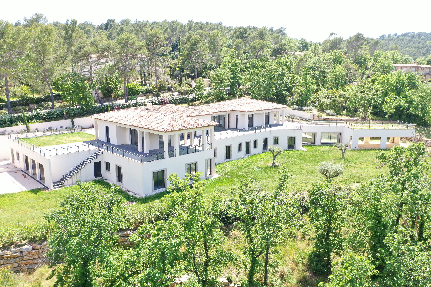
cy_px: 144
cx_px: 216
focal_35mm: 28
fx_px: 335
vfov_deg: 46.4
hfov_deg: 65.5
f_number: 4.5
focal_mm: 10.26
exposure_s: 1/160
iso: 100
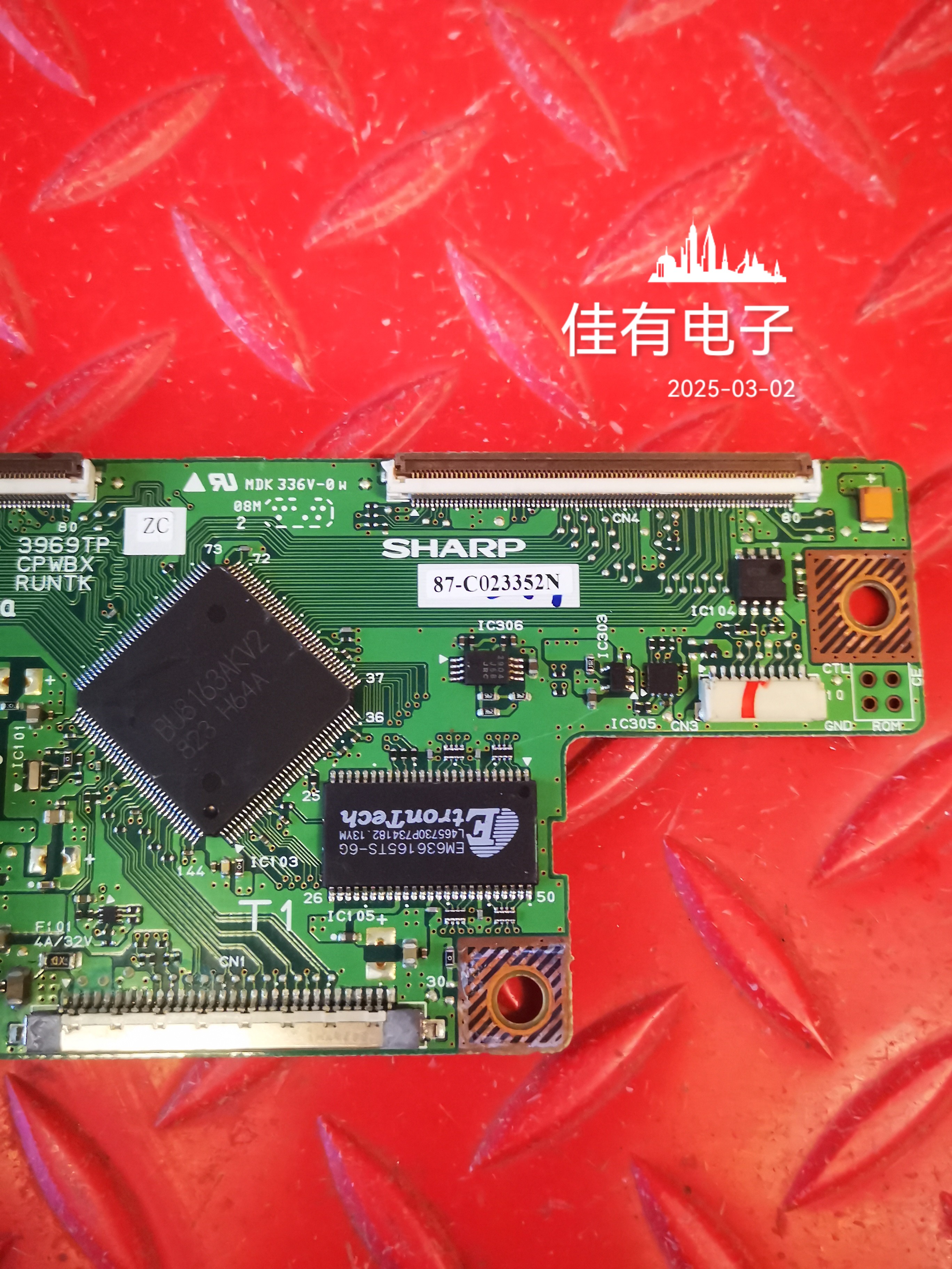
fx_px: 1320
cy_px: 634
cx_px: 476
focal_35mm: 36
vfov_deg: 51.4
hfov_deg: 39.7
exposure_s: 1/25
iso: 800
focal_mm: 5.58
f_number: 1.8
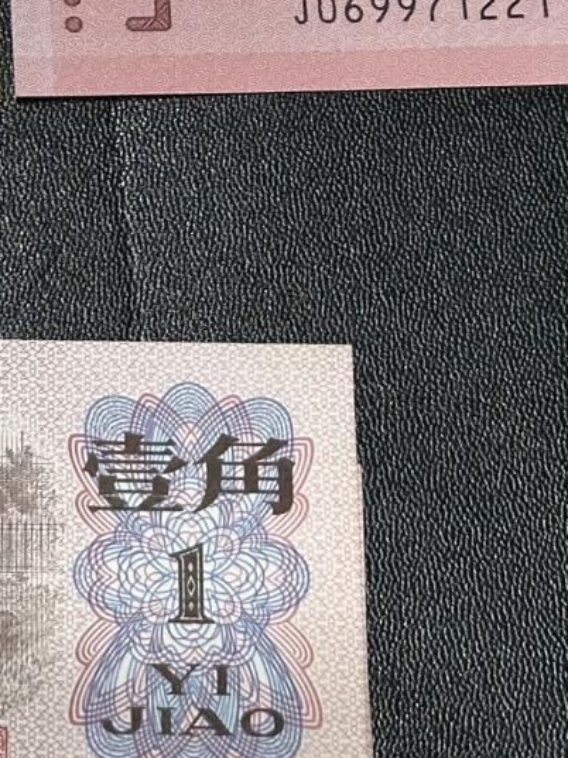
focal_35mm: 161
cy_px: 80
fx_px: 3527
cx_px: 21
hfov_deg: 9.2
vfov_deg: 12.2
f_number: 1.78
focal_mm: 6.86
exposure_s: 1/50
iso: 80
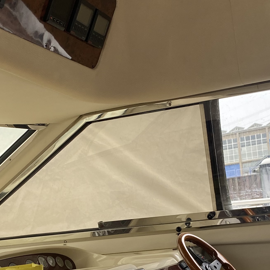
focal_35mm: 71
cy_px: 229
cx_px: 139
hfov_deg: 24.3
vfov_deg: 23.8
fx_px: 627
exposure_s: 1/121
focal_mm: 4.25
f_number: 1.8
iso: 64
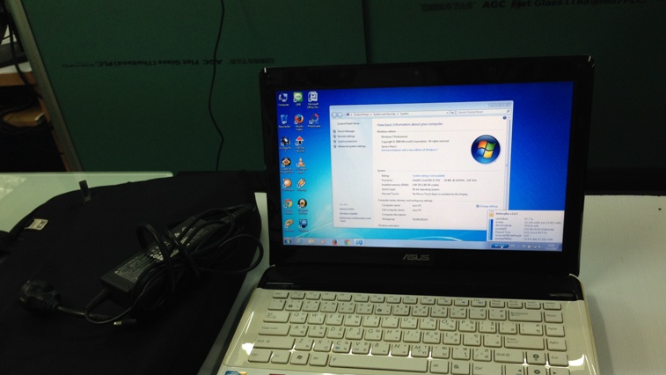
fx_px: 671
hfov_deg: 52.8
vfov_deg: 30.9
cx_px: 335
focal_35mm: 38
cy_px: 260
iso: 64
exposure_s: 1/40
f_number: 2.4
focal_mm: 4.12
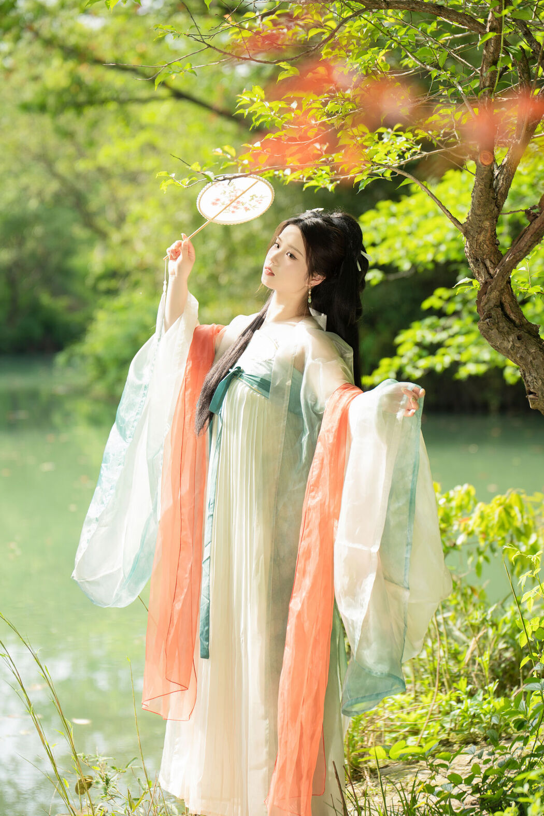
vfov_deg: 20.0
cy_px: 408
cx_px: 272
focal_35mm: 102
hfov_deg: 13.4
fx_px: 2312
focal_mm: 102
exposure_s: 1/320
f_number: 3.2
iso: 125
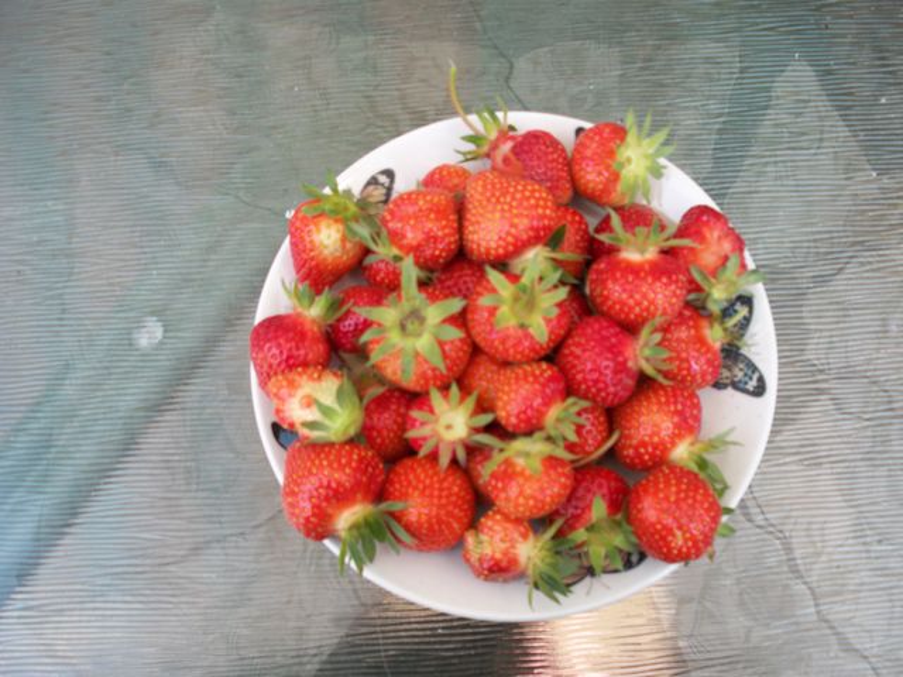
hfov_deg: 50.1
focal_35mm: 37
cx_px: 452
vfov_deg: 38.7
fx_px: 965
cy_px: 338
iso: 64
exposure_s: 1/125
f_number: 3.4
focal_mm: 7.9
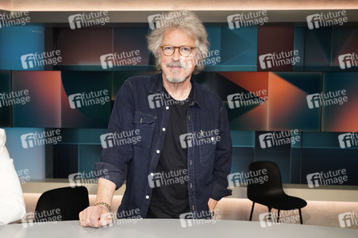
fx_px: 308
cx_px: 179
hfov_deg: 60.3
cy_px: 119
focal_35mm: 31
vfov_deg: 42.3
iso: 2000
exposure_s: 1/160
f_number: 5
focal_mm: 31
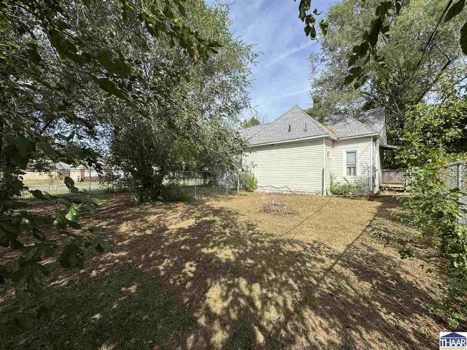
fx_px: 189
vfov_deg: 85.7
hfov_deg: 102.1
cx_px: 234
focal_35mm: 14
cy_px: 175
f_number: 2.2
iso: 50
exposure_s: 1/1637
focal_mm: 2.22
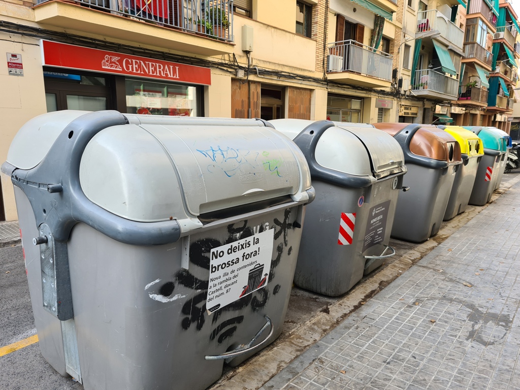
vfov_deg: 53.1
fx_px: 391
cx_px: 260
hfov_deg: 67.3
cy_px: 195
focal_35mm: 26
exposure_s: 1/316
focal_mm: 5.4
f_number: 1.8
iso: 50
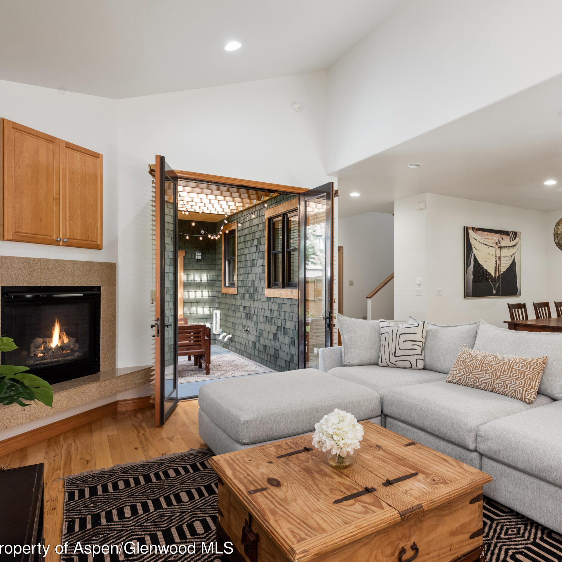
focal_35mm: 25
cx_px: 369
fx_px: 459
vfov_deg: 62.9
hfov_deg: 61.6
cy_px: 284
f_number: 7.1
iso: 1000
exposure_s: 1/15
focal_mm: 19
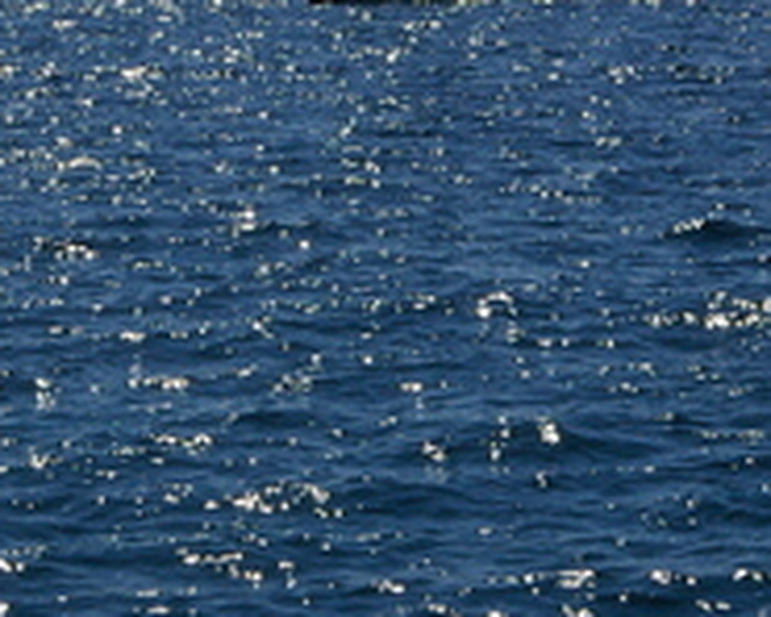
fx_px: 4385
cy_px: -13
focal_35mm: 192
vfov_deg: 8.0
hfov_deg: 10.0
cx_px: 296
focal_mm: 55
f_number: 19
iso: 800
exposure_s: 1/750
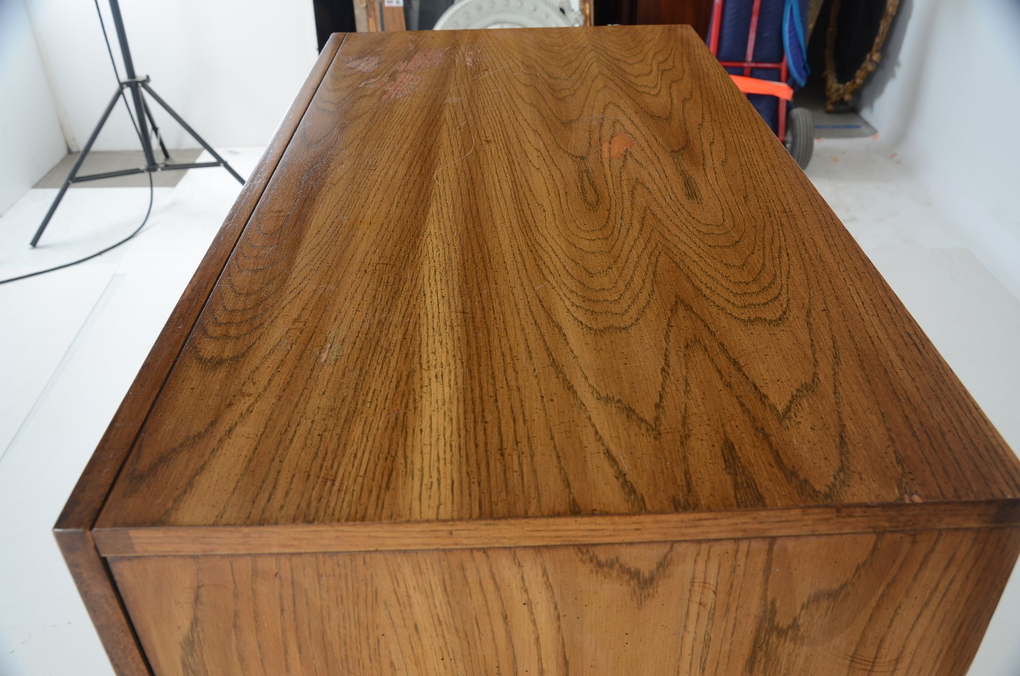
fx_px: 891
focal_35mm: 32
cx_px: 510
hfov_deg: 59.6
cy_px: 338
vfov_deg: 41.5
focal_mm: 21
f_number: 6.3
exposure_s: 1/80
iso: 125
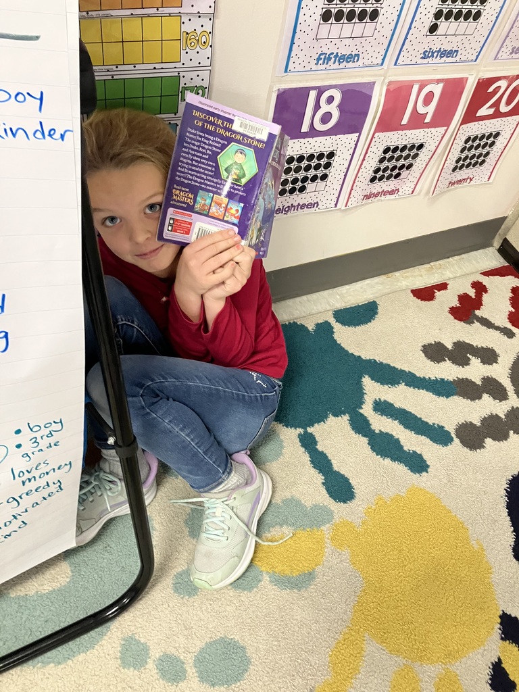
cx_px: 260
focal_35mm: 28
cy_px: 346
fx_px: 560
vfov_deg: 63.4
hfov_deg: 49.7
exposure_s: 1/60
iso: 250
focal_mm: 3.99
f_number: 1.8
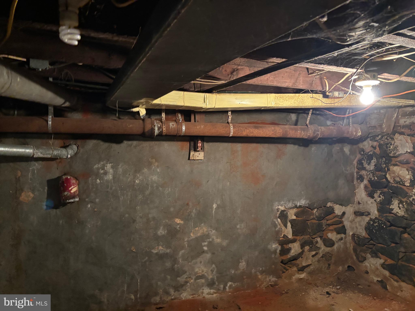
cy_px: 156
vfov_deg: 53.1
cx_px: 208
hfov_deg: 67.3
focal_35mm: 26
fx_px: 312
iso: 640
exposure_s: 1/30
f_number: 1.6
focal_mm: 5.96
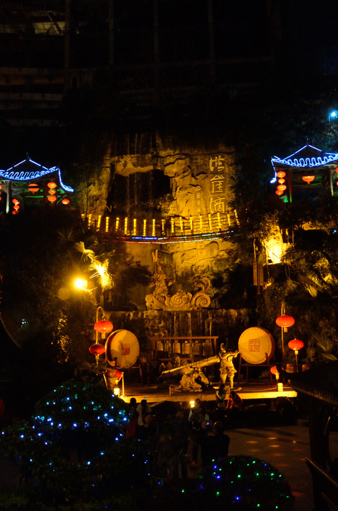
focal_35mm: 40
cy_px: 242
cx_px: 162
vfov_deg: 48.5
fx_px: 566
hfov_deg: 33.2
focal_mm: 22
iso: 3200
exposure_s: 1/50
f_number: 3.8
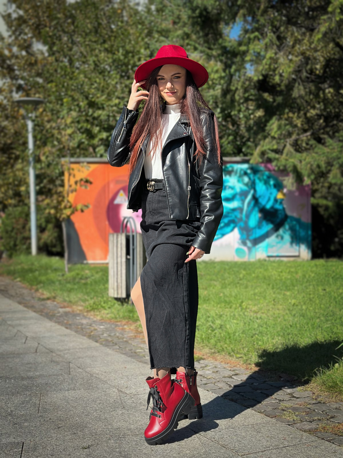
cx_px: 172
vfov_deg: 39.7
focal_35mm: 48
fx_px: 634
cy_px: 229
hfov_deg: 30.3
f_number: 1.78
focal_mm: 6.86
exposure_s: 1/3257
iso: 100
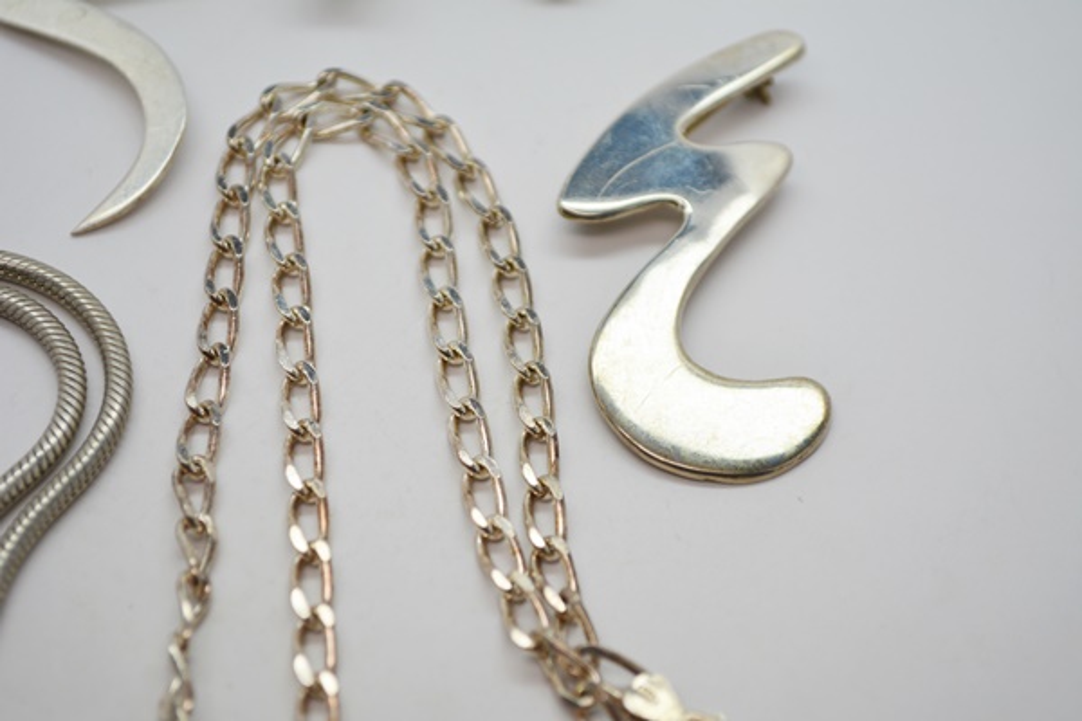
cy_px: 360
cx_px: 541
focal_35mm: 82
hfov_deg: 24.6
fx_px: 2479
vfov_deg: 16.6
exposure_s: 1/160
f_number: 6.3
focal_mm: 55
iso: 200
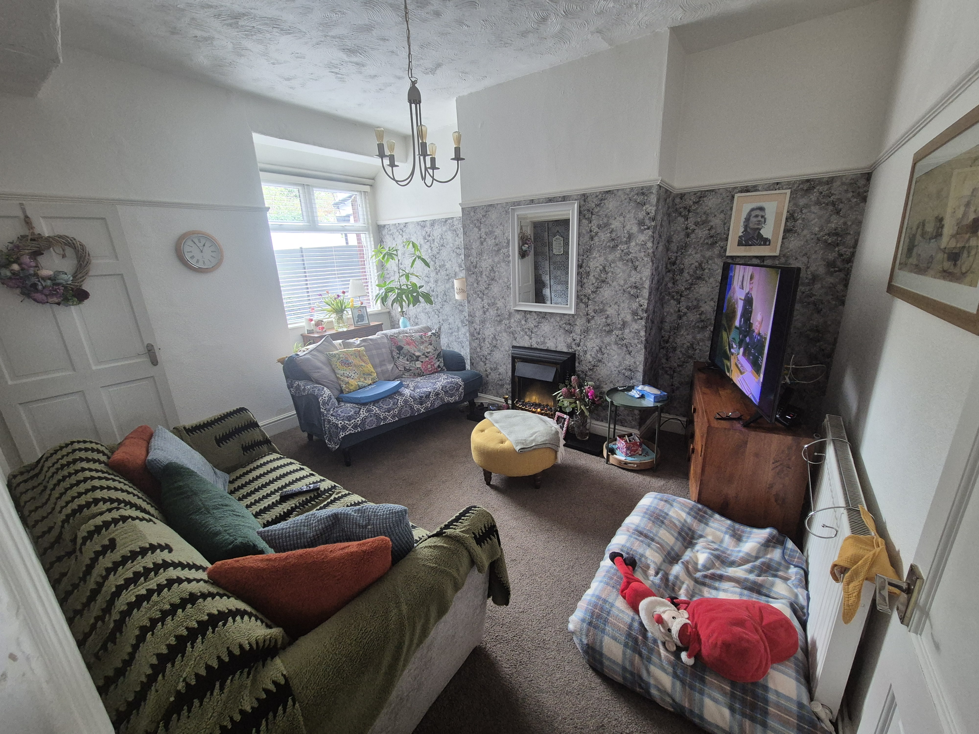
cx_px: 490
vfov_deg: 89.9
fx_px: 368
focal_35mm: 13
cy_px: 367
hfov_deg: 106.2
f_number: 2.2
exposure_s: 1/50
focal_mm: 2.2
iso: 640
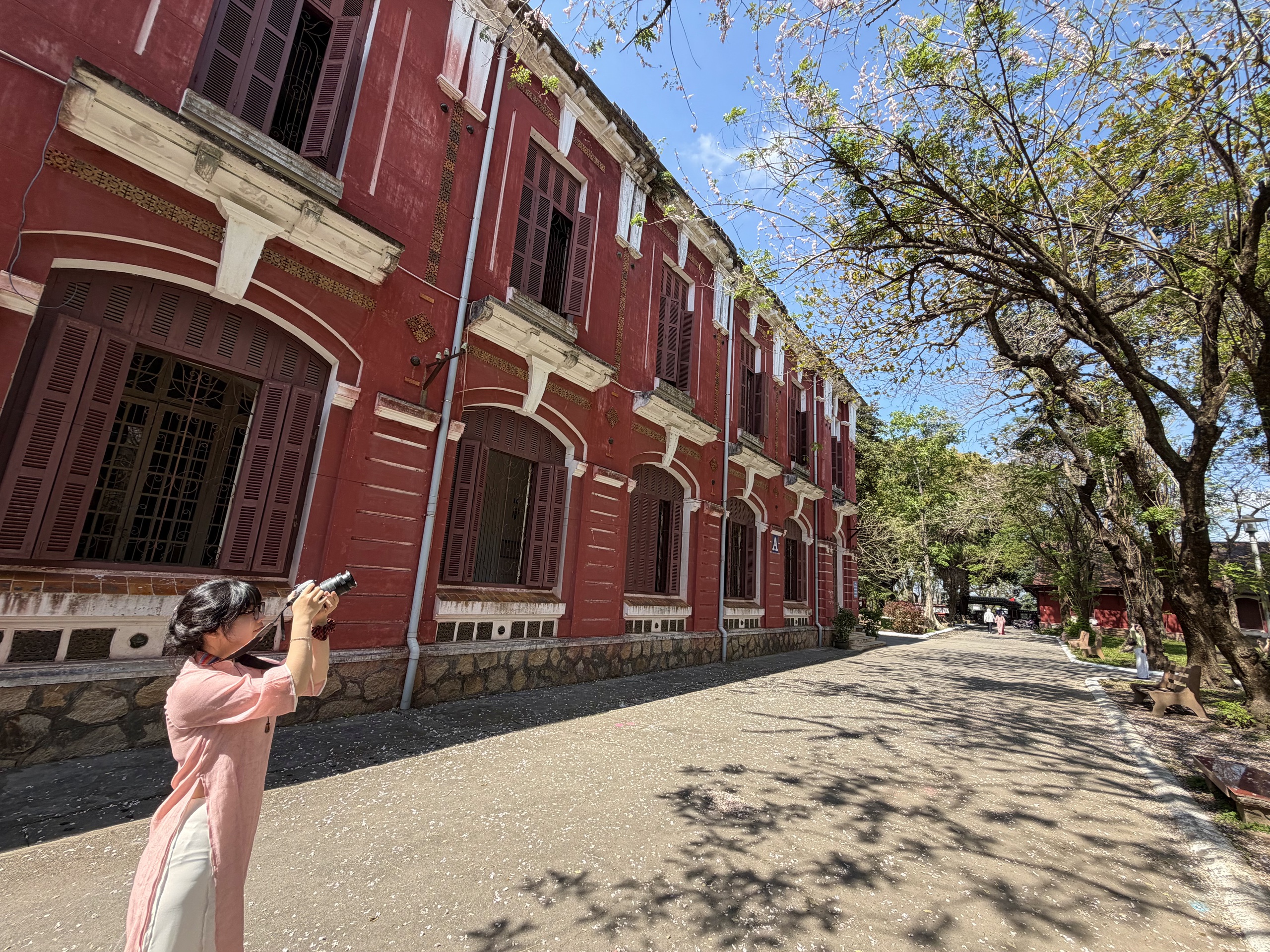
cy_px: 476
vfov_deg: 85.7
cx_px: 635
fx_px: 514
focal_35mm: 14
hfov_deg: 102.1
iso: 40
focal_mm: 2.22
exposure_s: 1/502
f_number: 2.2
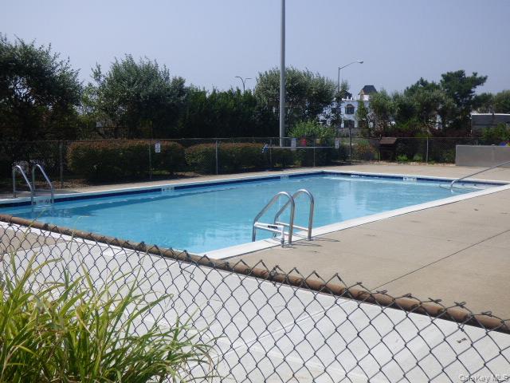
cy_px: 192
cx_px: 255
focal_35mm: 43
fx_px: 634
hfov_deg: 43.9
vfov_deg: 33.6
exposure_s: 1/1600
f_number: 3.6
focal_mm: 7.37
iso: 100
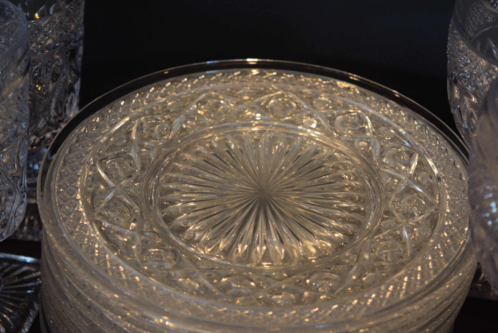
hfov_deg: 28.1
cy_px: 166
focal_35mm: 72
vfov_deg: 19.0
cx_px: 249
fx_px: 997
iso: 2000
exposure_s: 1/60
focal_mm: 48
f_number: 5.3
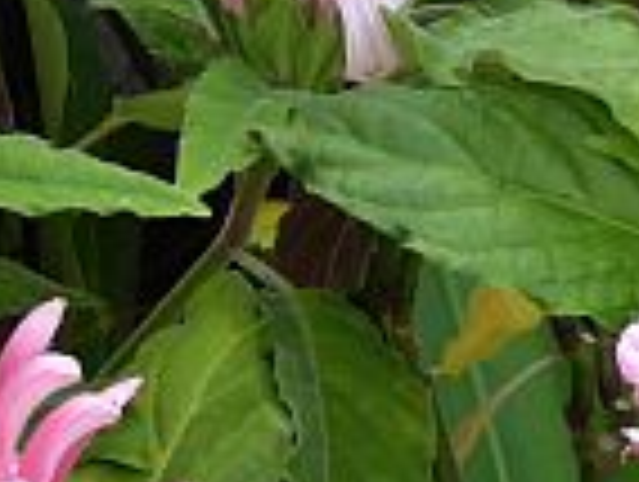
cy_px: 144
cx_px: 675
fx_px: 7563
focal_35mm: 409
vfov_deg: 3.6
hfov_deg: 4.8
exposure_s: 1/60
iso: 400
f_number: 4.8
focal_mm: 15
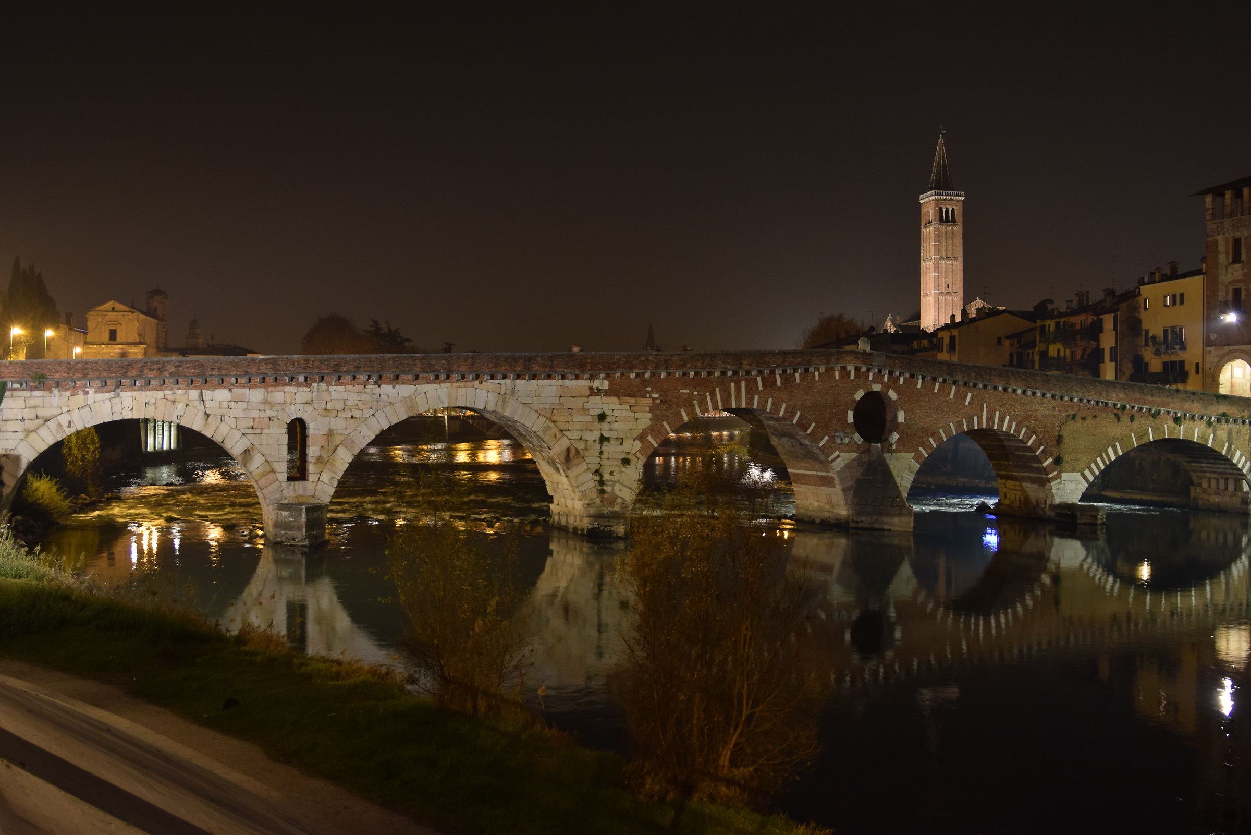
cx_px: 626
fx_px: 1251
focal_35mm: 36
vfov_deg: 36.9
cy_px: 418
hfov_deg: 53.1
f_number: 2.8
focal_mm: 24
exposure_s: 1/3
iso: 640
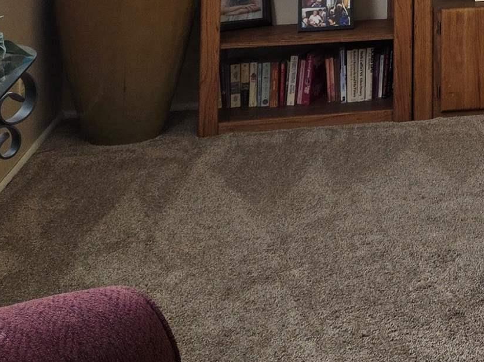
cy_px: -294
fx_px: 1202
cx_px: 569
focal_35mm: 86
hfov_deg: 21.3
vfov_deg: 14.9
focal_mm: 5.4
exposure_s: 1/120
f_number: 1.8
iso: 100
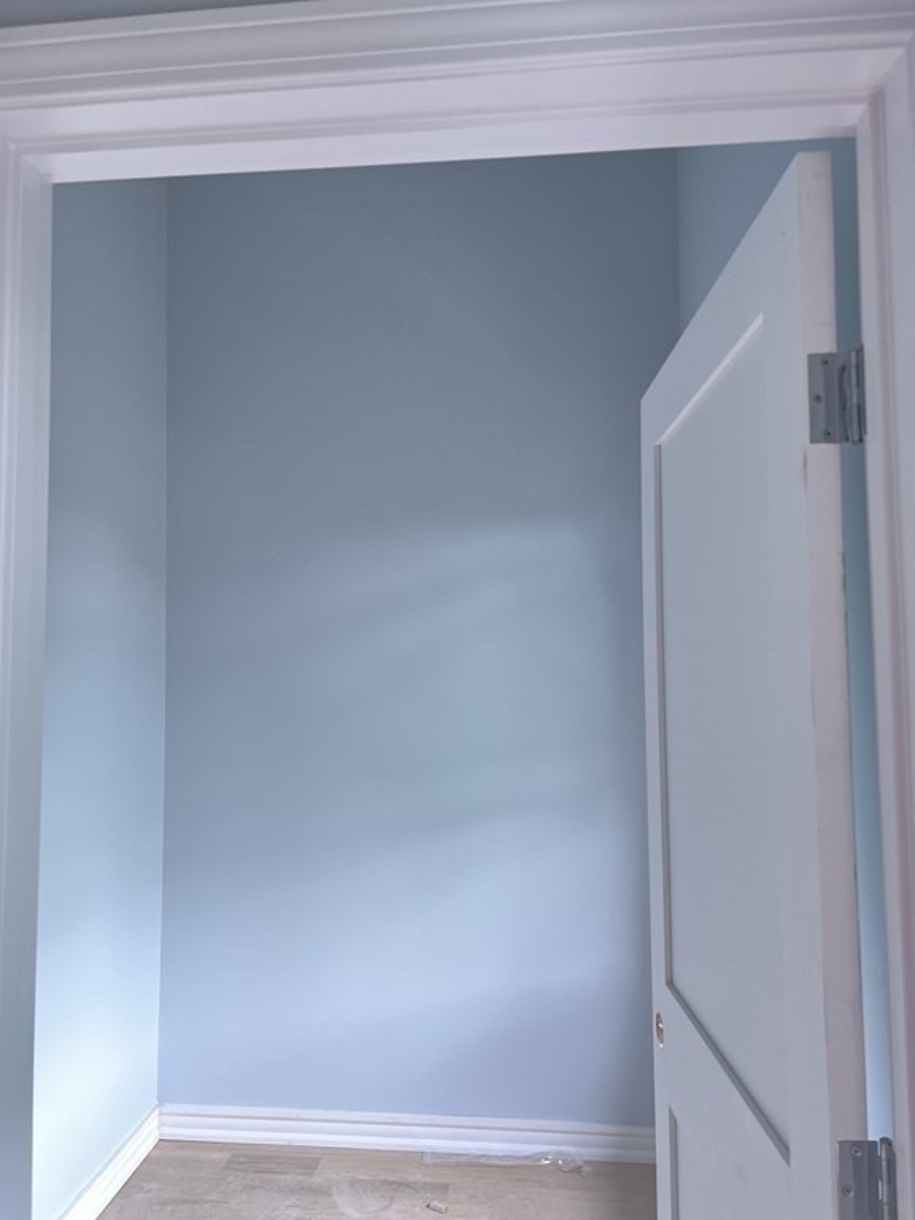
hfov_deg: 53.1
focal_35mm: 26
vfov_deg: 67.3
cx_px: 458
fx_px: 916
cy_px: 610
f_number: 1.5
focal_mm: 5.7
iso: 80
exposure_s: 1/60
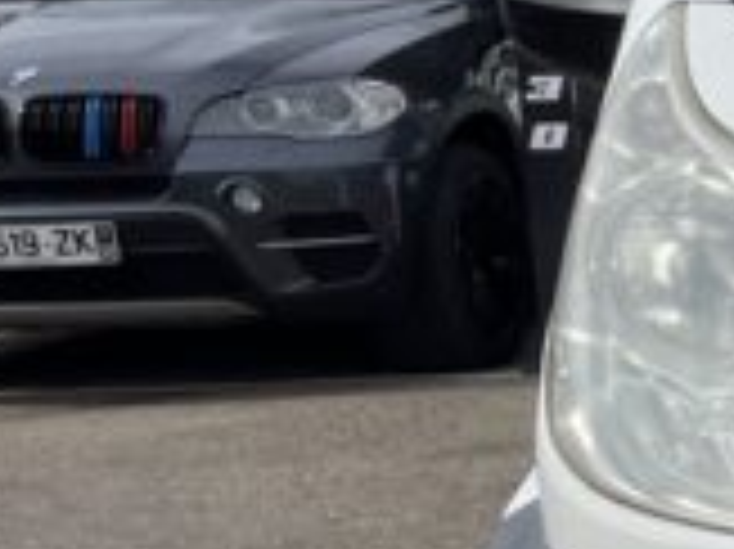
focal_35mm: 128
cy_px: 490
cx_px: 1770
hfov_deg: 12.2
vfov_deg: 11.5
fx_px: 2712
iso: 32
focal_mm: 4.2
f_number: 1.6
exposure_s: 1/4132
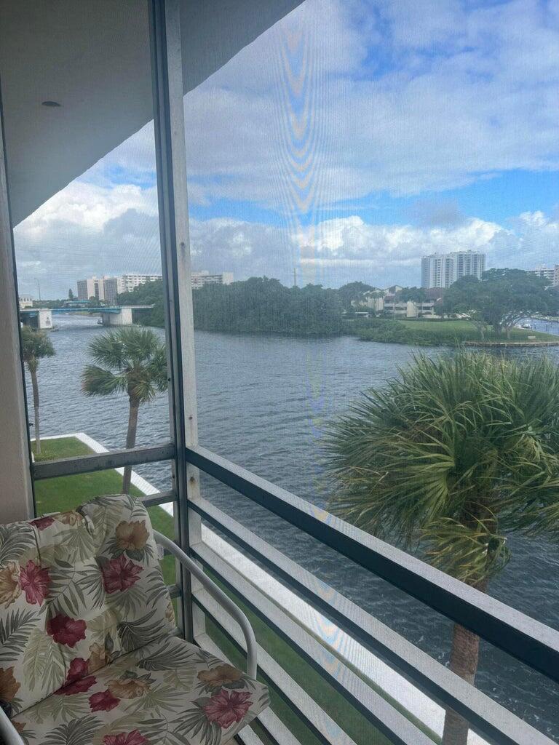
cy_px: 372
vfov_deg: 67.3
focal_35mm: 26
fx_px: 560
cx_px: 280
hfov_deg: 53.1
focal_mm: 5.7
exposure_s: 1/1838
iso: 50
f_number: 1.5
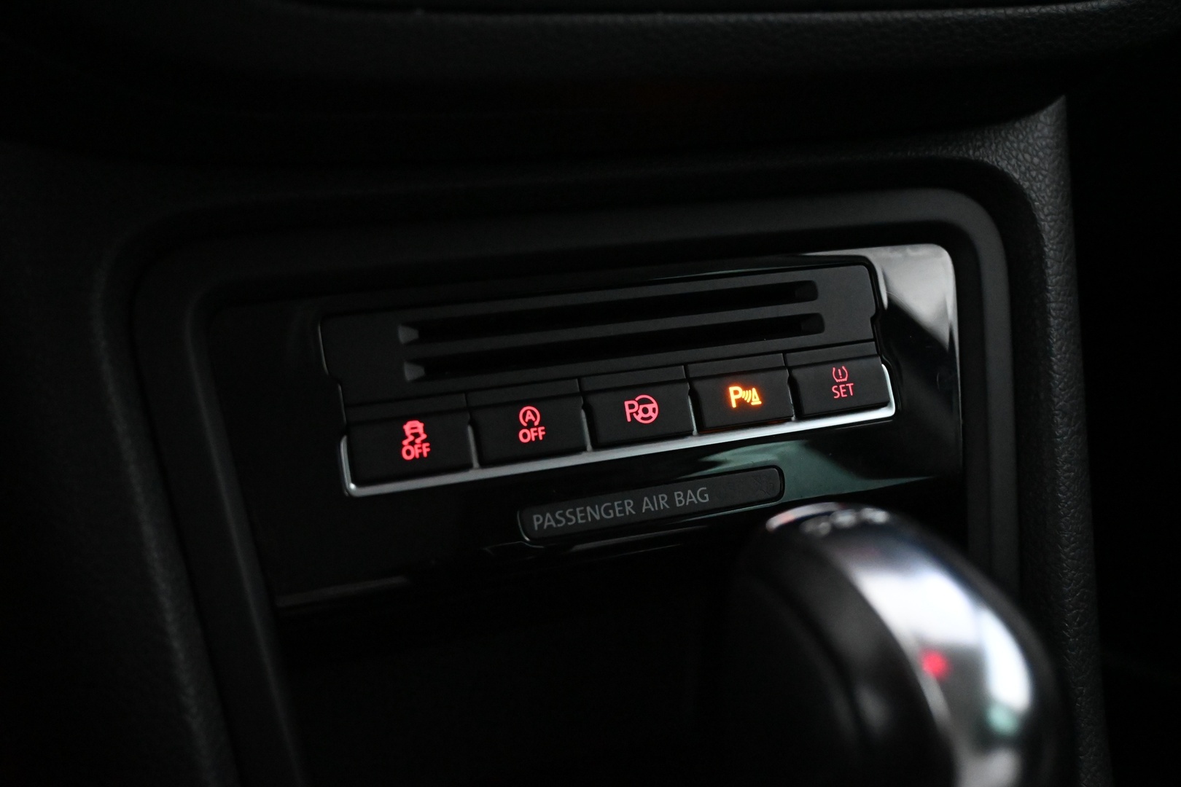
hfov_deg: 49.6
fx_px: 1279
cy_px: 394
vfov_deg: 34.2
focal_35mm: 39
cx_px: 590
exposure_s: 1/40
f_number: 4.5
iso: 8000
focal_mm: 26
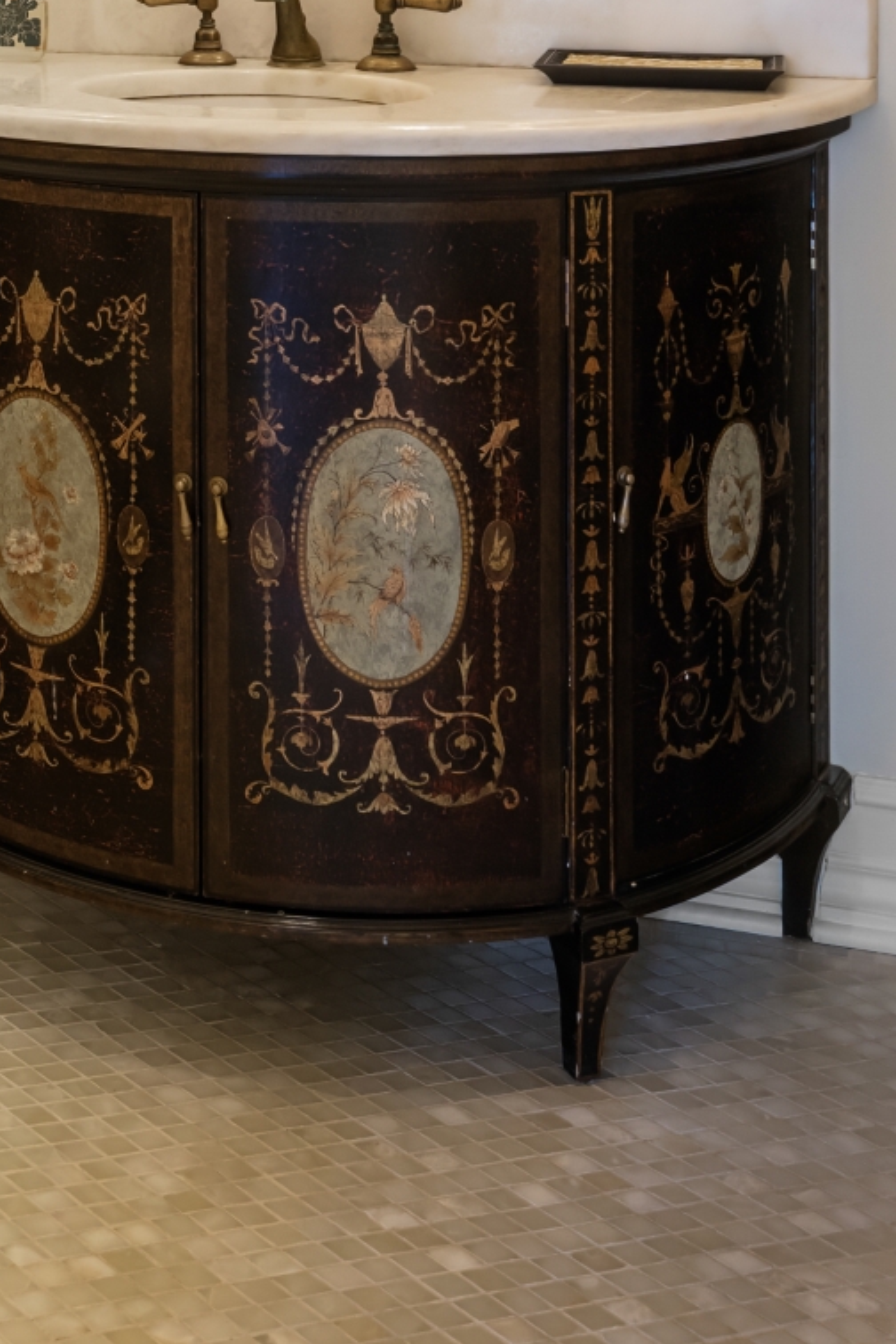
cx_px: 100
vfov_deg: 33.4
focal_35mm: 51
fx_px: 1911
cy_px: -160
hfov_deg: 25.6
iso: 400
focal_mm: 21.5
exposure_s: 2
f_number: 9
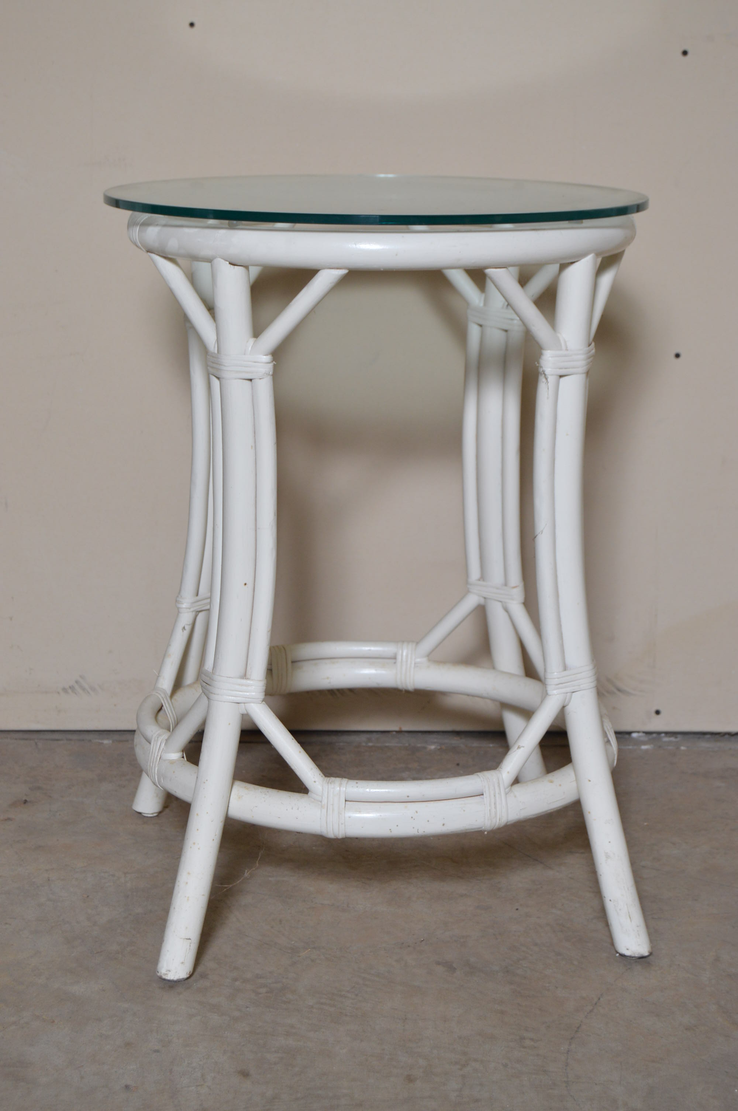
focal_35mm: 68
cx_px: 369
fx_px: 2079
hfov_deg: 20.1
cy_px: 556
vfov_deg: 29.9
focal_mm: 45
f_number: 6.3
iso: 400
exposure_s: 1/80
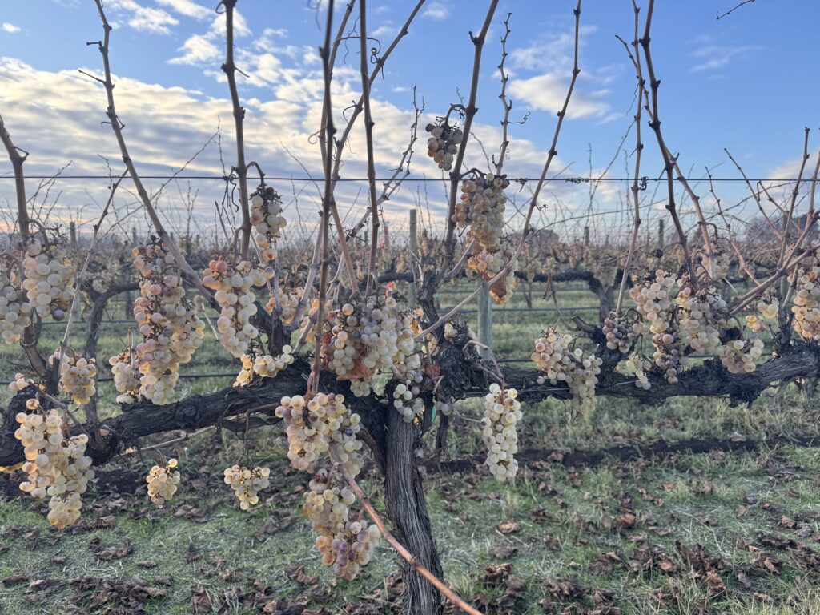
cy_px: 308
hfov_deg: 71.6
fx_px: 569
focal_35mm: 24
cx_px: 410
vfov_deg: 56.8
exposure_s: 1/491
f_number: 1.78
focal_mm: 6.76
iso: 80
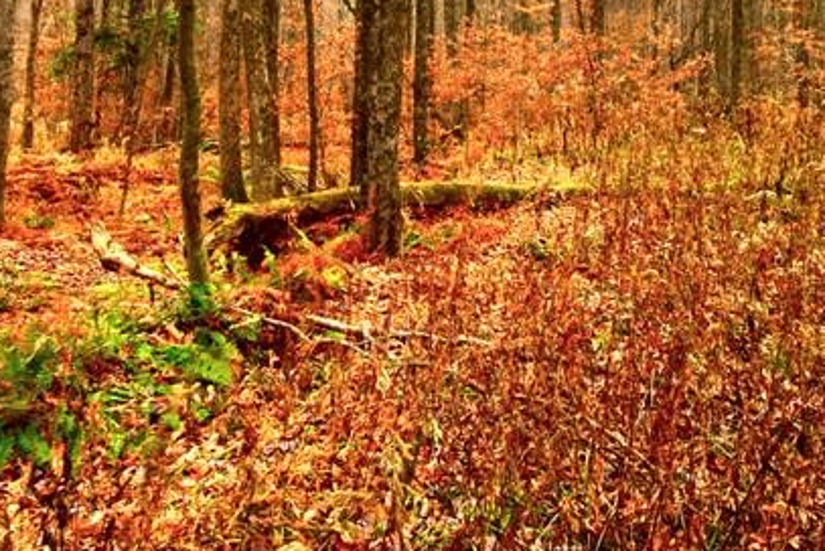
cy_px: -97
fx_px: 917
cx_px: 472
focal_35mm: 40
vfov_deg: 29.2
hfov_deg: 48.3
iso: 100
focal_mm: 10
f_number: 14
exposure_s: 1/15
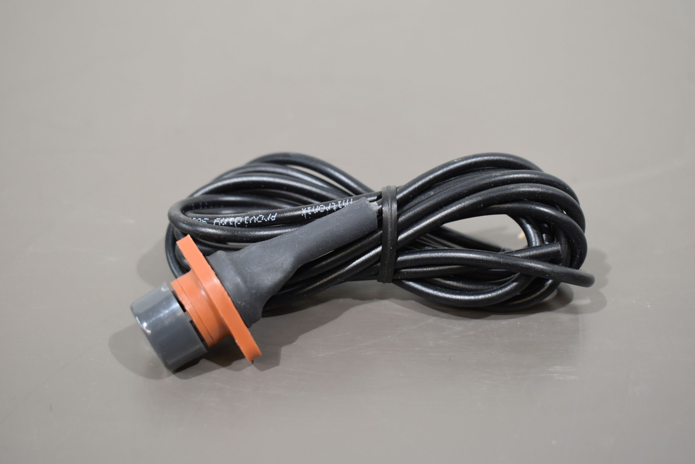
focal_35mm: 51
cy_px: 232
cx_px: 348
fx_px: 985
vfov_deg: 26.5
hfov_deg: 38.9
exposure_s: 1/60
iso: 800
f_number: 5.6
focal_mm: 34
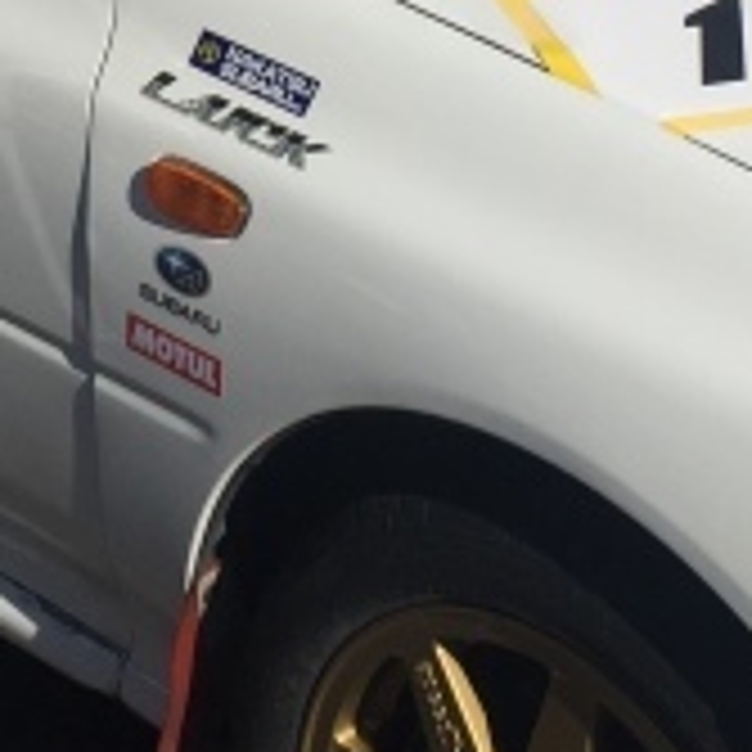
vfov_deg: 14.8
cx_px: 207
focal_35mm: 113
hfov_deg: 15.4
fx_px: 2777
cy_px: -180
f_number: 2.2
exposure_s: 1/4950
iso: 32
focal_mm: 4.15
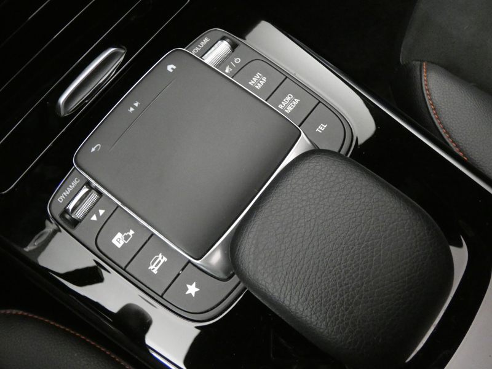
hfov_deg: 60.0
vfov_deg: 46.8
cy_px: 184
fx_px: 426
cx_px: 246
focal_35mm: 30
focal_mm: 5.3
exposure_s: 1/15
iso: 1600
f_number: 3.3
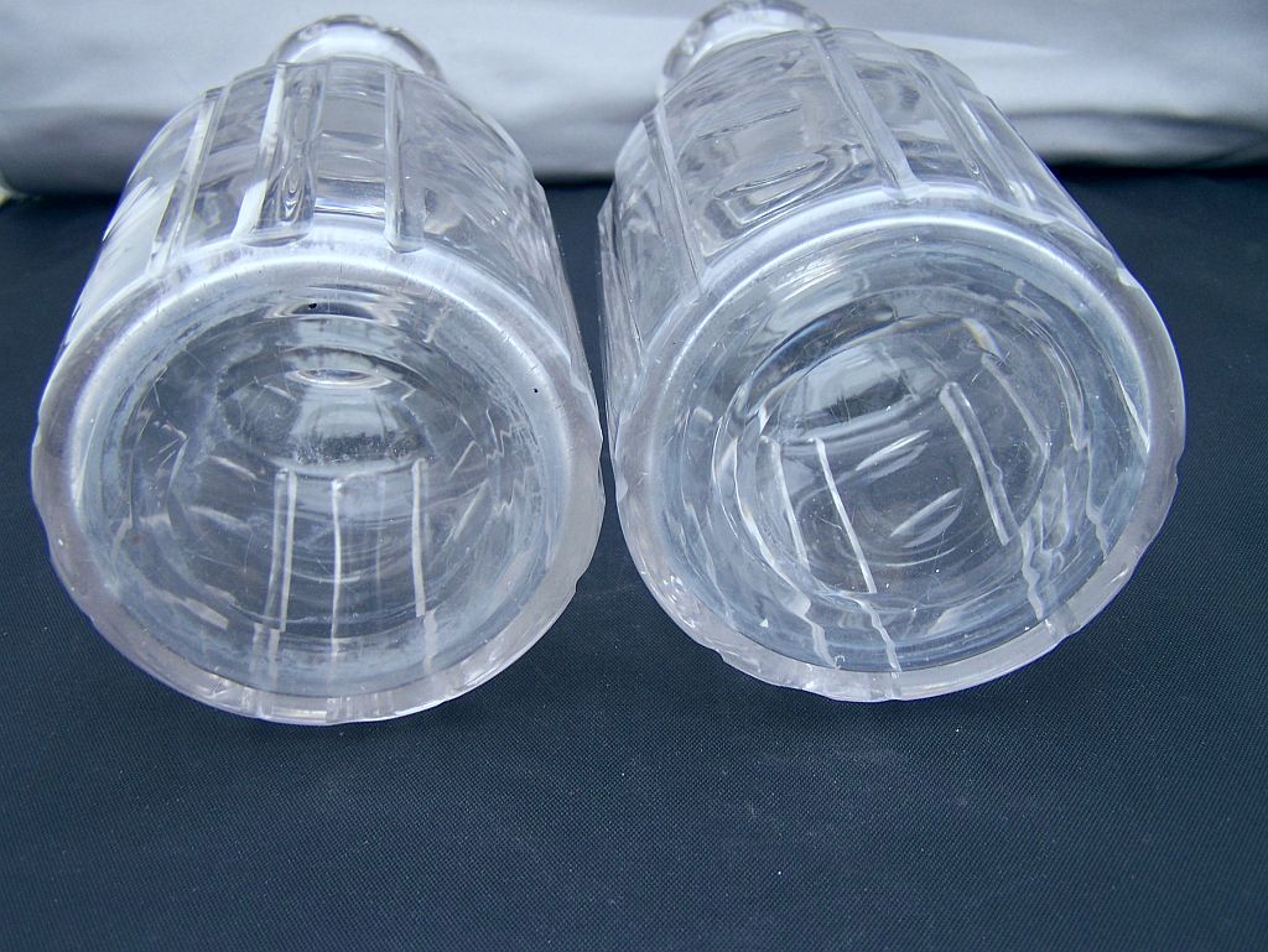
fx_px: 1393
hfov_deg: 49.0
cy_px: 476
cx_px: 634
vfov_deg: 37.8
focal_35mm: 38
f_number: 2.8
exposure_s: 1/50
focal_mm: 6.3
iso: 80
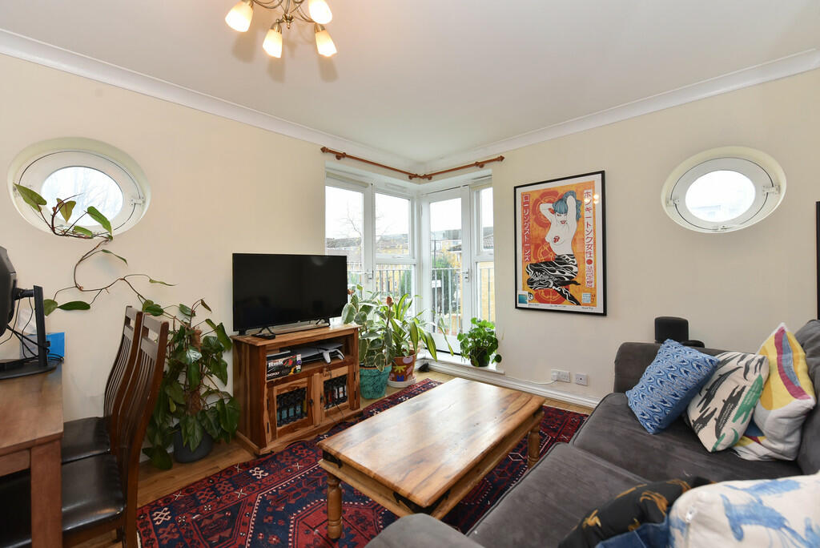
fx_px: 319
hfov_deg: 104.2
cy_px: 274
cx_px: 410
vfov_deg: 81.3
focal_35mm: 14
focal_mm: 14
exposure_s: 1/50
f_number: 8
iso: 400
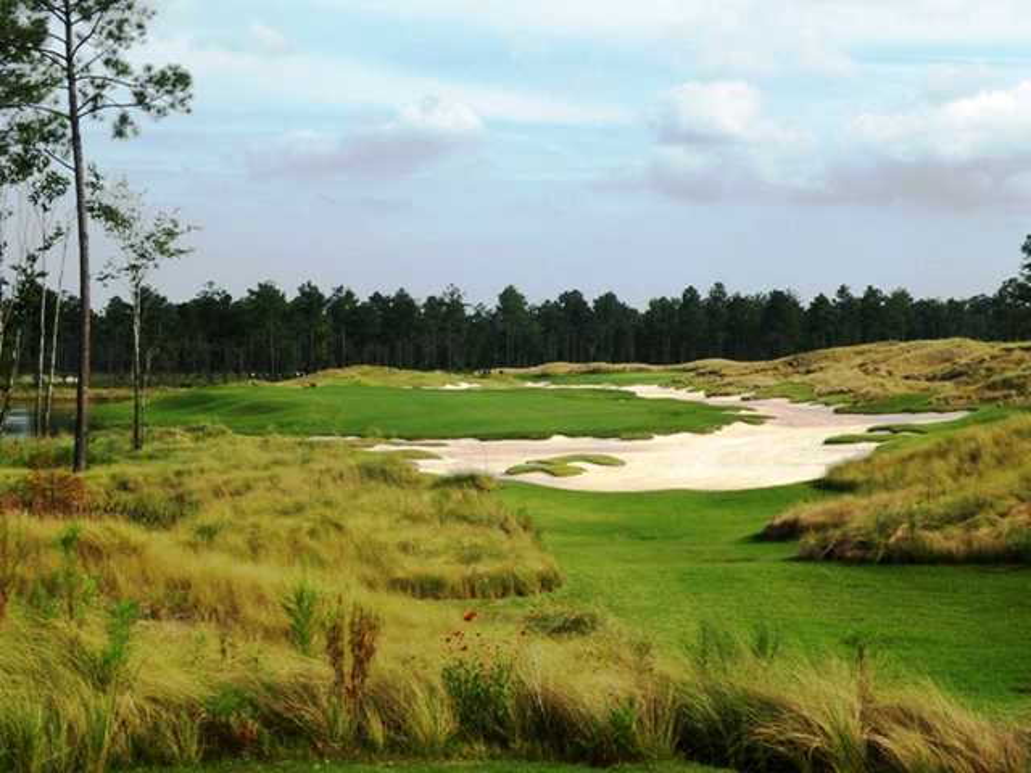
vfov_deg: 21.9
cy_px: 386
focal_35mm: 67
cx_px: 516
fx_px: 1996
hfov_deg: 29.0
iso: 64
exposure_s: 1/208
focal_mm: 11.9
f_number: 6.3
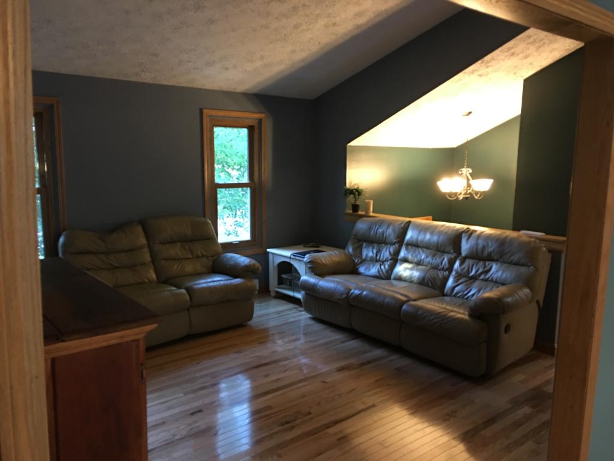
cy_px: 230
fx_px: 514
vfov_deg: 48.2
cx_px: 307
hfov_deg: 61.7
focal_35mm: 29
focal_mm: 4.15
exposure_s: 1/4
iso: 50
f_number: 2.2
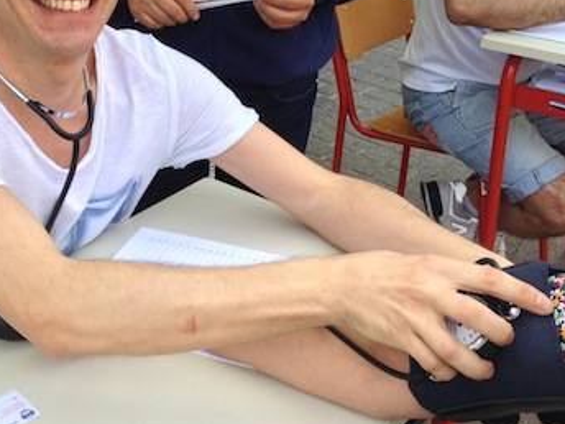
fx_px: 996
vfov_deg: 23.8
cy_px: 107
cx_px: 220
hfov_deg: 31.6
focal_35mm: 61
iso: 50
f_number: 2.4
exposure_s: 1/397
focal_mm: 4.28
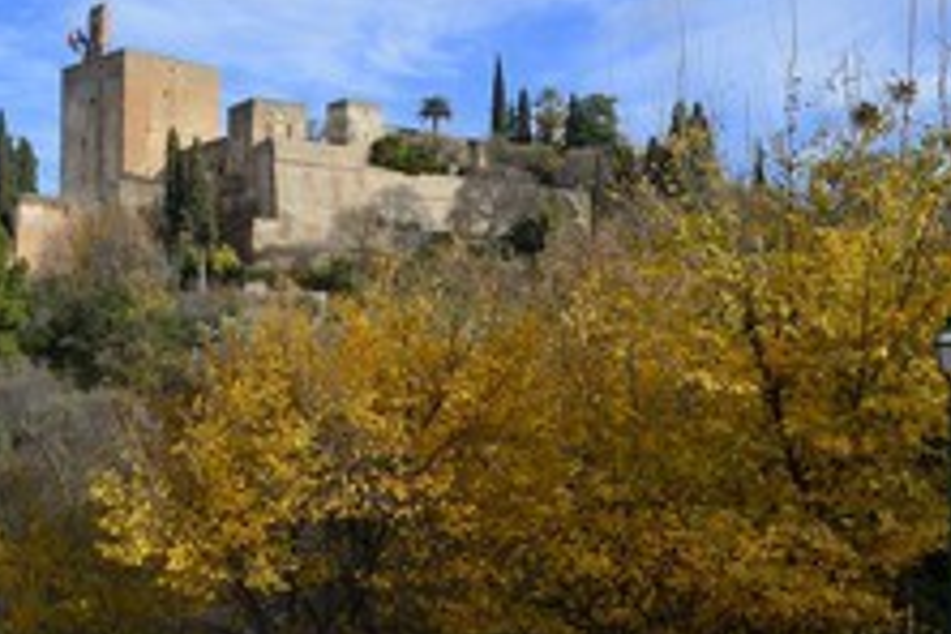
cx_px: 270
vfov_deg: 26.5
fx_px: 1347
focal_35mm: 51
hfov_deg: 38.1
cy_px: 360
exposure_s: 1/200
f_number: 11
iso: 200
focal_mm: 27
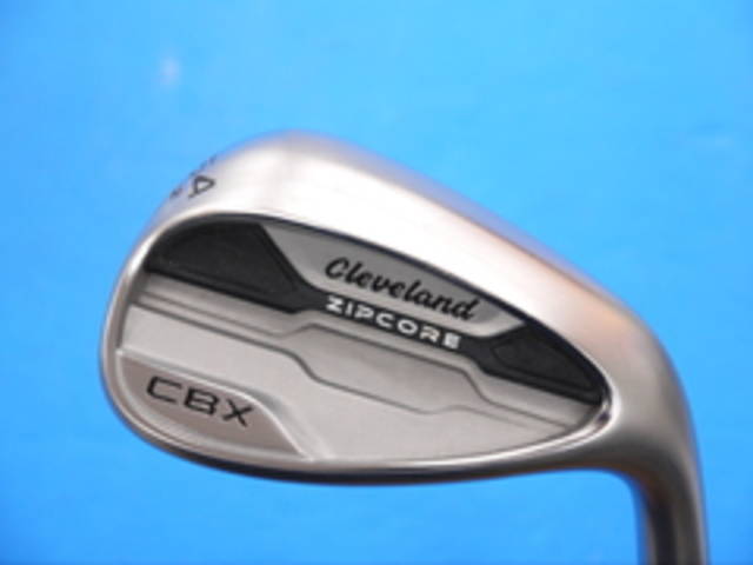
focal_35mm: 84
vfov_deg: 17.6
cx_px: 376
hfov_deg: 23.3
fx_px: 1827
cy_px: 282
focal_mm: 42
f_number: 5.6
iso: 640
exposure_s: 1/80
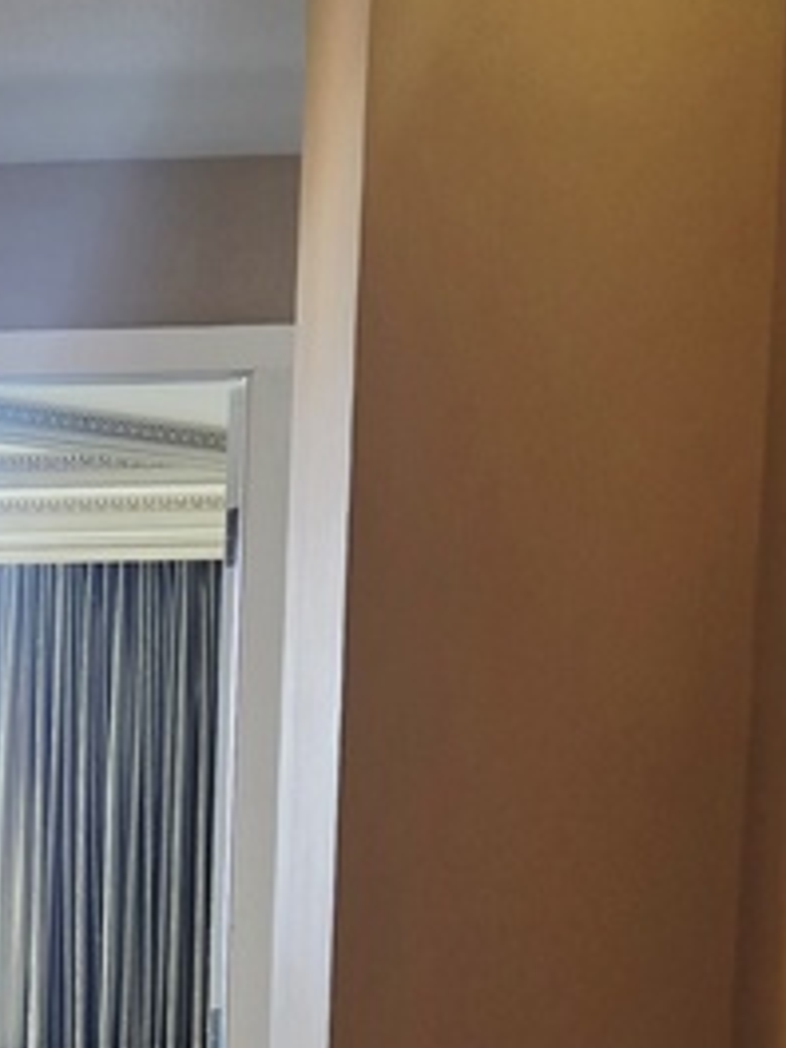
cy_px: 1290
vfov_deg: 19.5
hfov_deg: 15.0
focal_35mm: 94
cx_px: -230
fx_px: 2846
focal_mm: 5.4
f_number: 1.8
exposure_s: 1/120
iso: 40
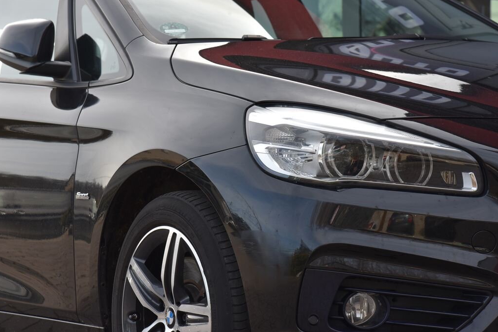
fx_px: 1673
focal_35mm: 121
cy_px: 165
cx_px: 249
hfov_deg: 16.9
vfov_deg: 11.3
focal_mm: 120
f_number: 8
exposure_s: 1/250
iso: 500
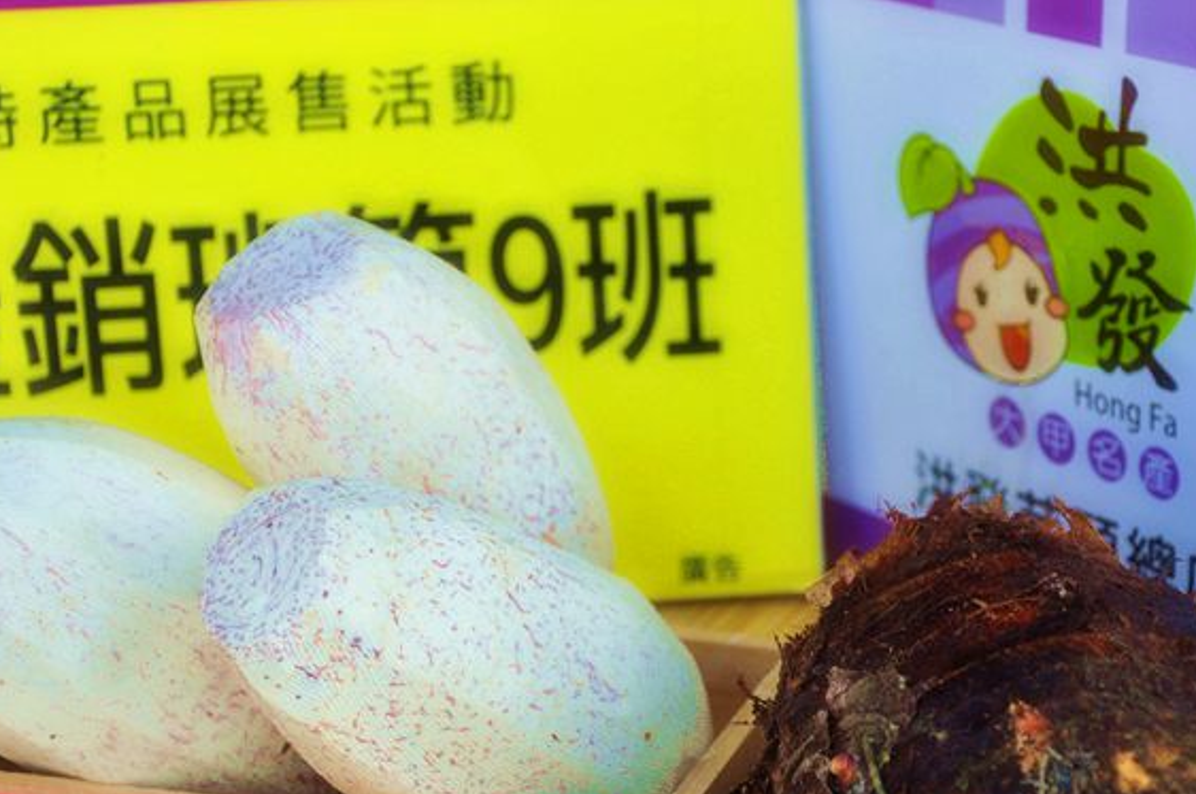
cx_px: 696
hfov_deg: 18.4
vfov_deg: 12.3
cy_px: 461
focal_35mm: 111
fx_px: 3682
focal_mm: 52
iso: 200
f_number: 5
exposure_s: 1/400
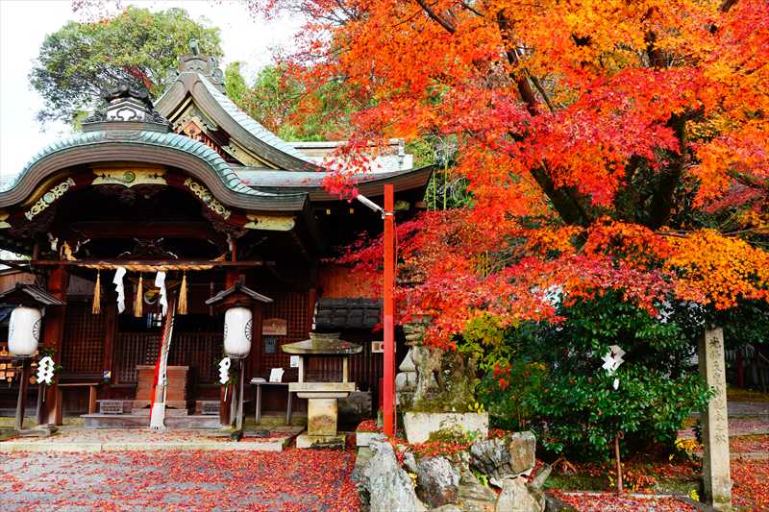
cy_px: 256
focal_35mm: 30
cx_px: 384
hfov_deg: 61.9
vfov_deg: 43.6
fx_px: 641
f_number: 4.5
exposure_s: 1/40
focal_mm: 20
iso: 100
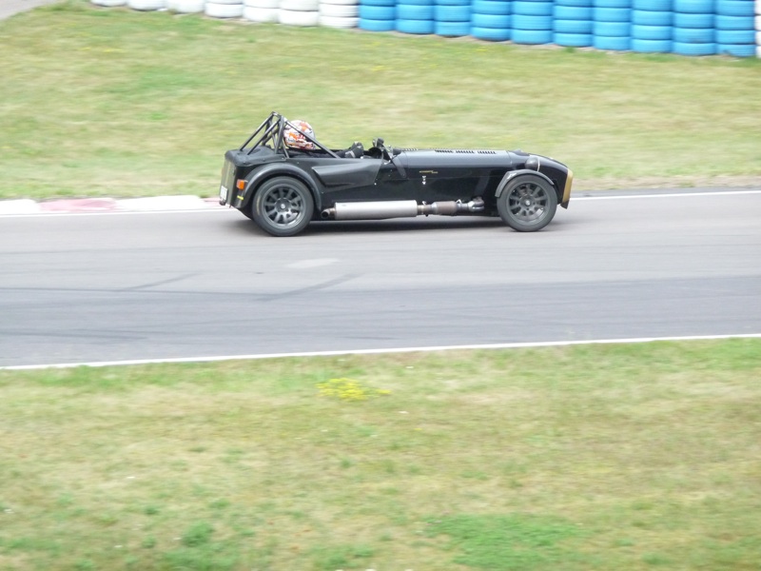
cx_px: 380
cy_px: 286
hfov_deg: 7.7
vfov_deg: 5.8
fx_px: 5628
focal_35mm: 256
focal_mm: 44
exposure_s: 1/500
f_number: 4.9
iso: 400
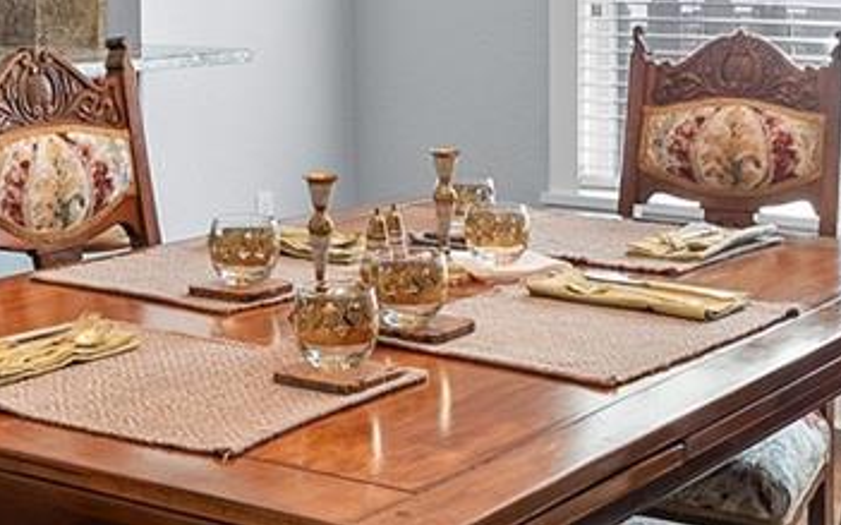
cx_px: 321
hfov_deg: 26.1
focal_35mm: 79
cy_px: -34
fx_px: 1810
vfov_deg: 16.1
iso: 400
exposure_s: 1/4
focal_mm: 17
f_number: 8
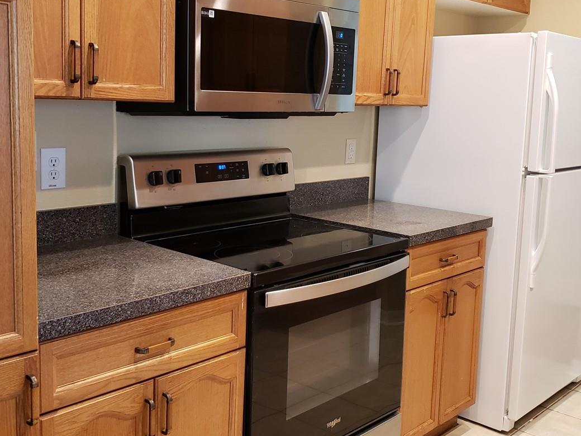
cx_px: 268
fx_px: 671
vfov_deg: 35.9
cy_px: 195
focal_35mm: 40
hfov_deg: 46.8
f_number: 1.5
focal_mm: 4.3
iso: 250
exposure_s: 1/40
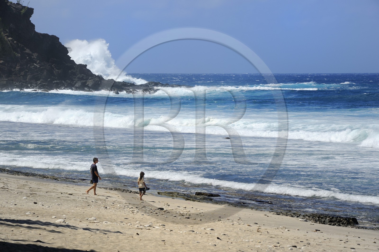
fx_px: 2104
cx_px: 190
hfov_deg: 10.3
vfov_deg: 6.9
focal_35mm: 200
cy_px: 126
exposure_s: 1/250
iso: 200
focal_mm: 200
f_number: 16
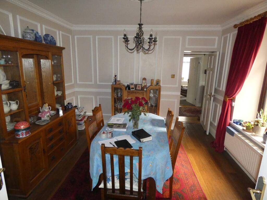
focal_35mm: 20
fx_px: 154
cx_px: 134
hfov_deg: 81.7
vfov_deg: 66.0
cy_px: 100
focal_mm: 3.6
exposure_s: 1/60
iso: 800
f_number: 2.8
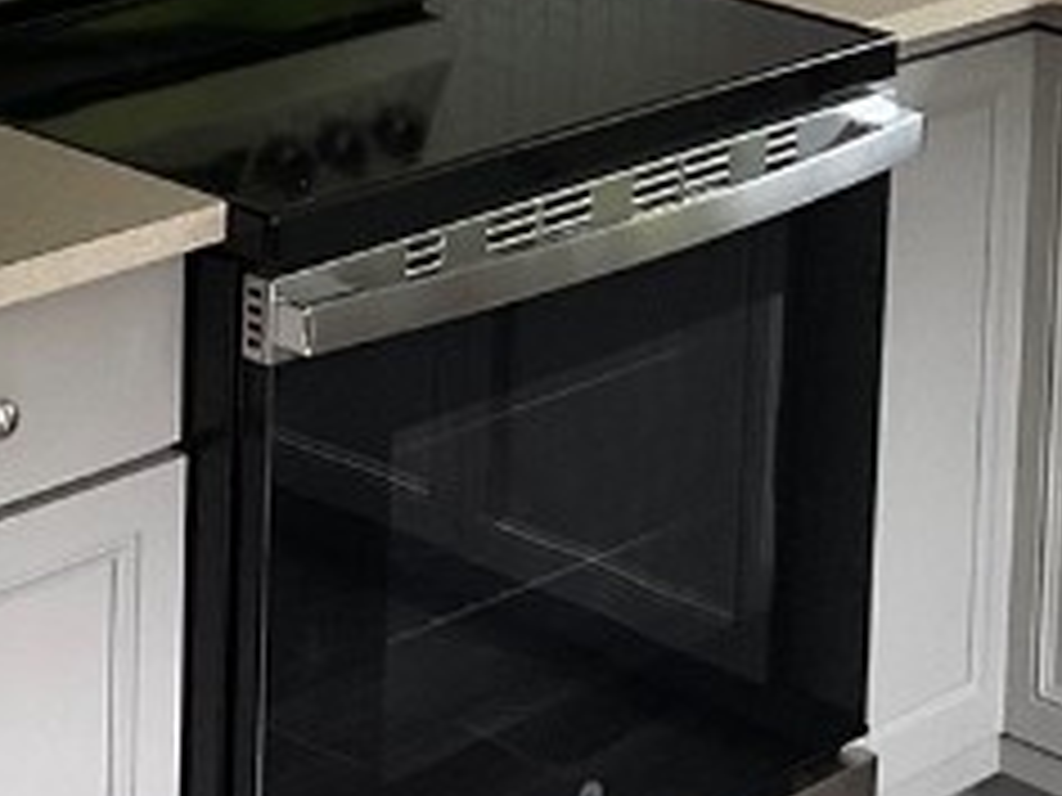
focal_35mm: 126
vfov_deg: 11.2
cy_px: -504
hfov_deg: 15.6
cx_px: 531
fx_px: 3866
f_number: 1.8
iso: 64
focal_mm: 3
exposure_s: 1/122
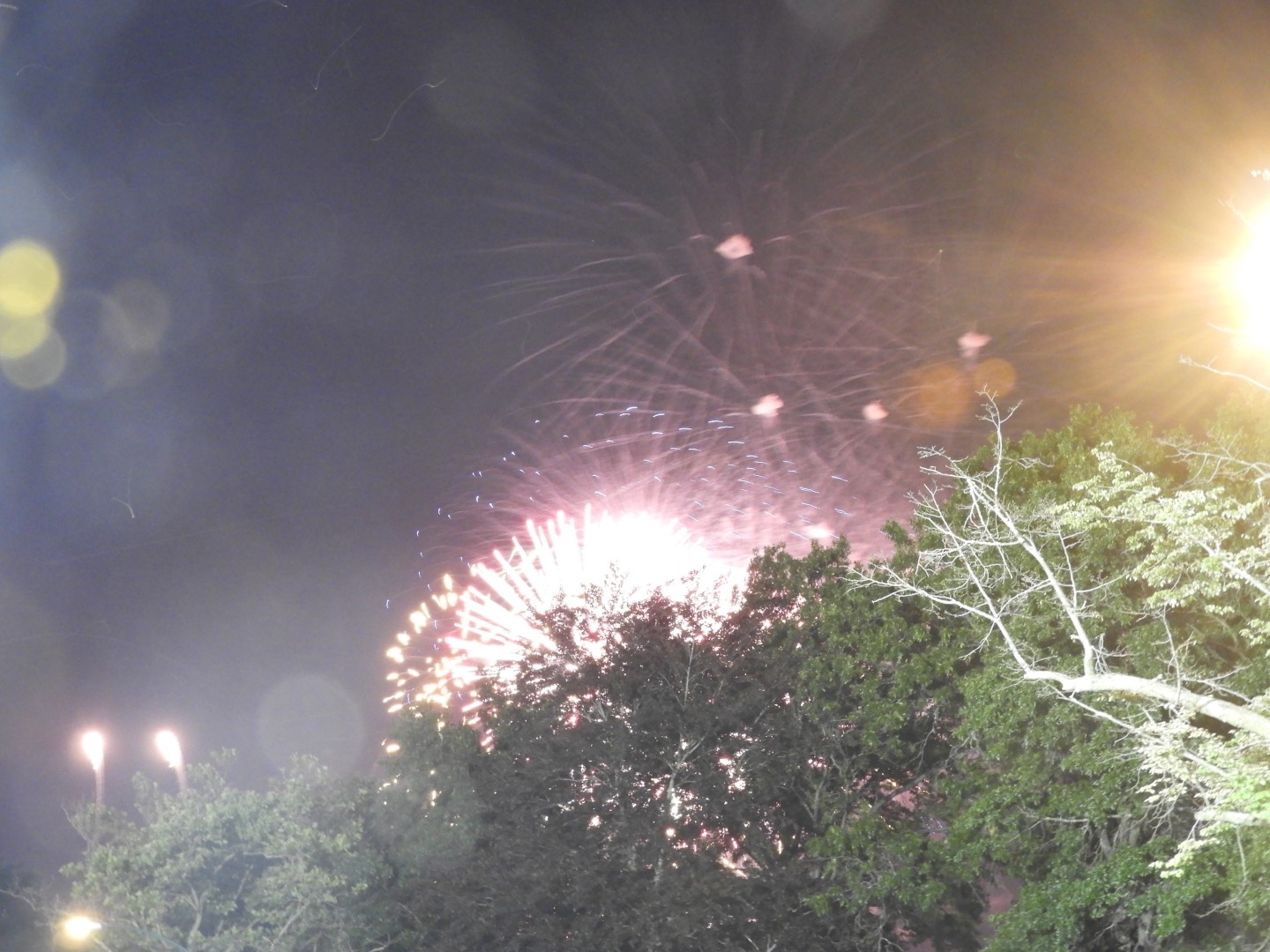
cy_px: 476
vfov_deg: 24.4
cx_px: 635
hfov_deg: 32.2
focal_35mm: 60
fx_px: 2201
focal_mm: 10.7
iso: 800
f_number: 4.2
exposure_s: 1/1.6
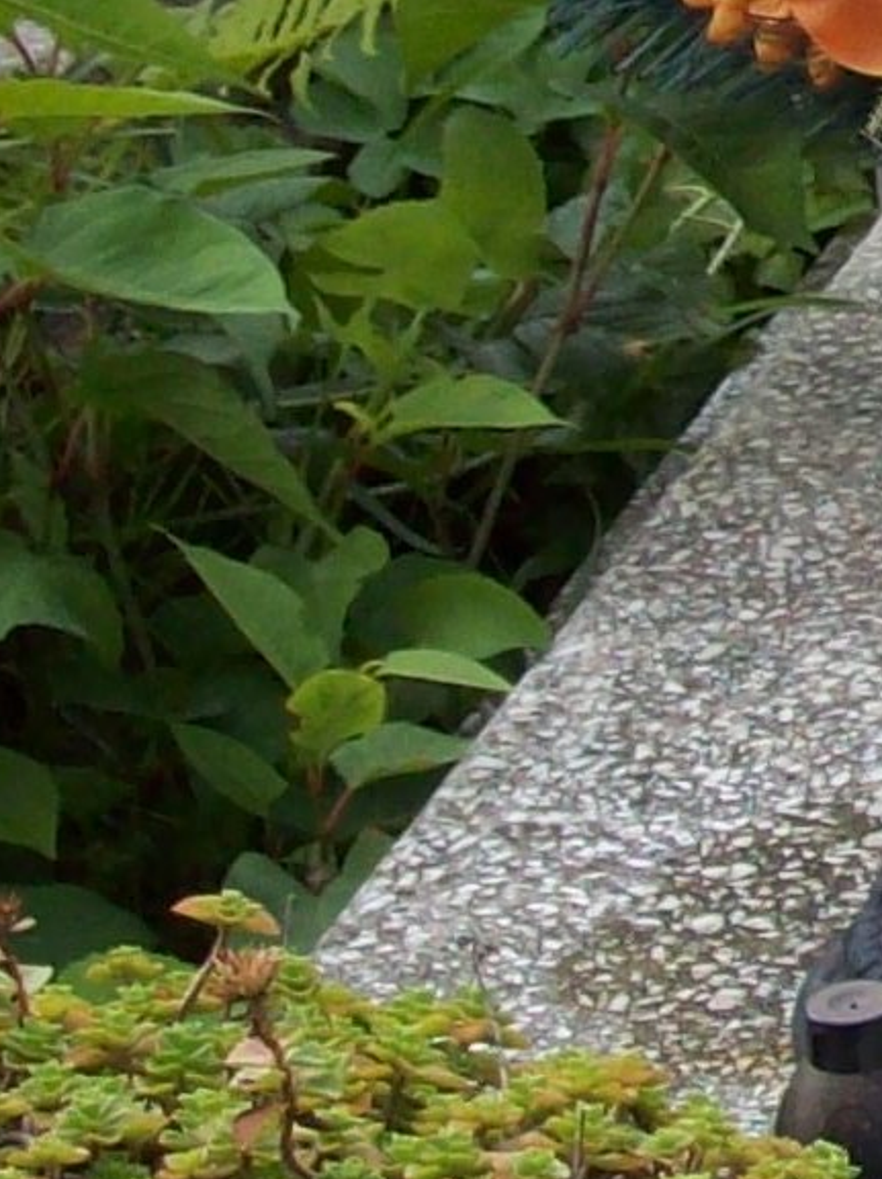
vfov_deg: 7.1
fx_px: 9424
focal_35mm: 277
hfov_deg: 5.2
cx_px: 2118
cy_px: 160
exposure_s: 1/432
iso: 80
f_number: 3.4
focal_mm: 9.4
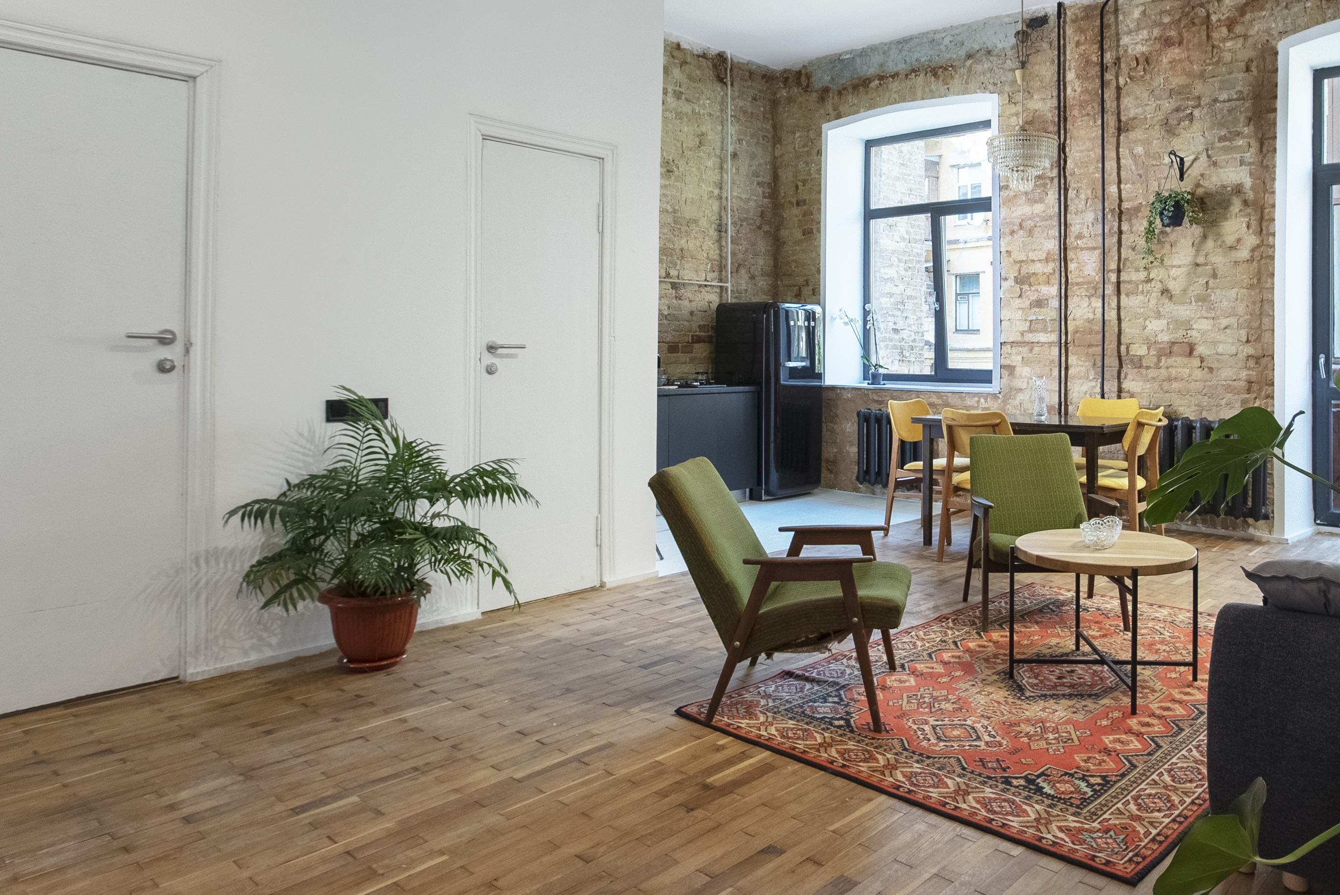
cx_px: 836
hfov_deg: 70.3
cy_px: 324
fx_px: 931
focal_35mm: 25
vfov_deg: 50.7
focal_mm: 16
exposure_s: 1/320
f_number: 8
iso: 2000
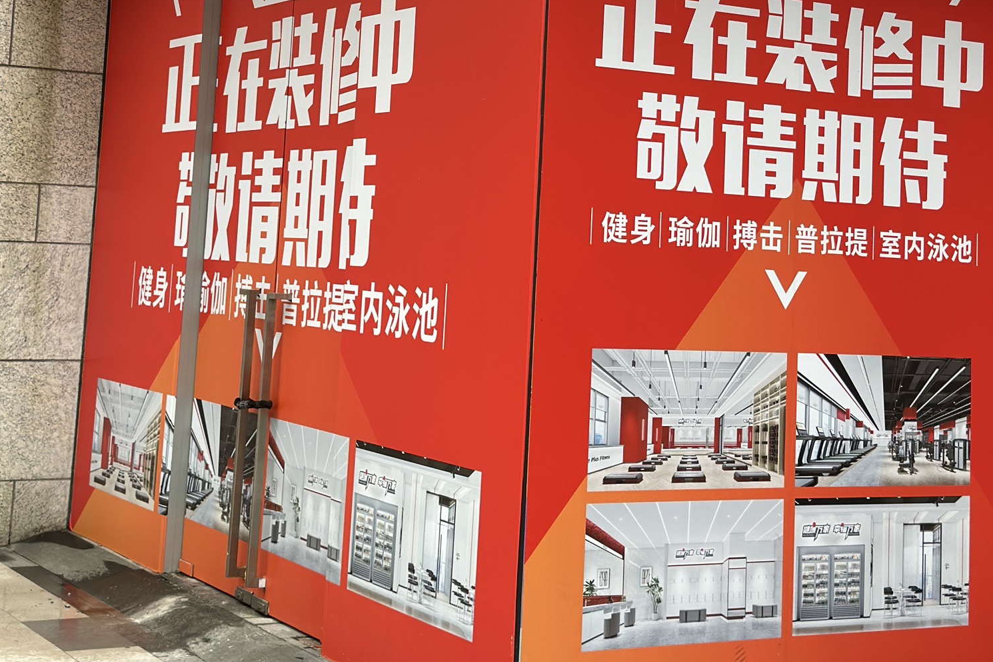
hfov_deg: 30.1
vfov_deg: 19.9
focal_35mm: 67
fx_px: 1848
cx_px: 496
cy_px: 44
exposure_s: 1/230
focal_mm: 6.86
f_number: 1.78
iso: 80
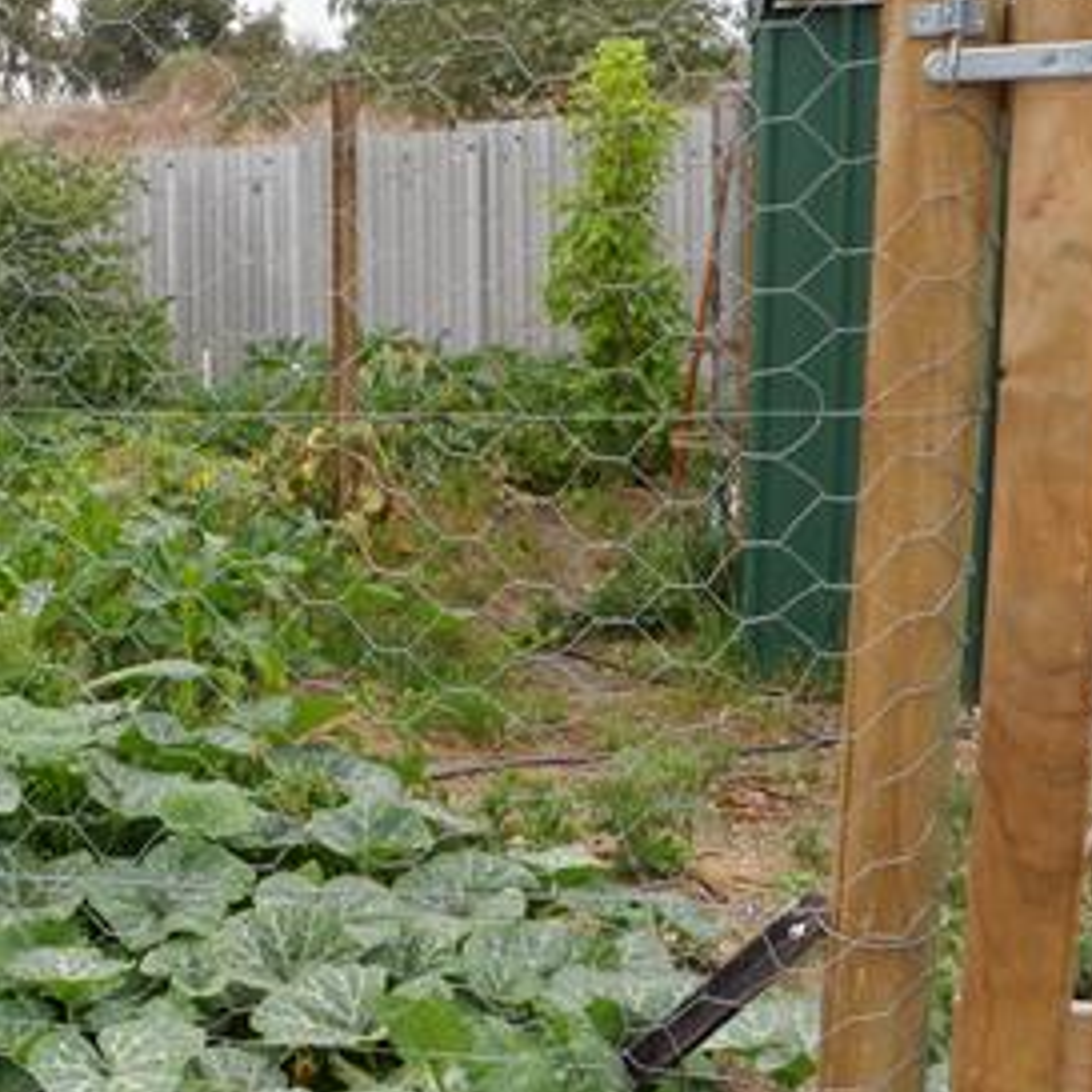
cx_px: -8
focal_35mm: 58
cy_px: 616
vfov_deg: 29.5
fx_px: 2070
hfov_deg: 27.8
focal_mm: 5
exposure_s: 1/160
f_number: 3.5
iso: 50
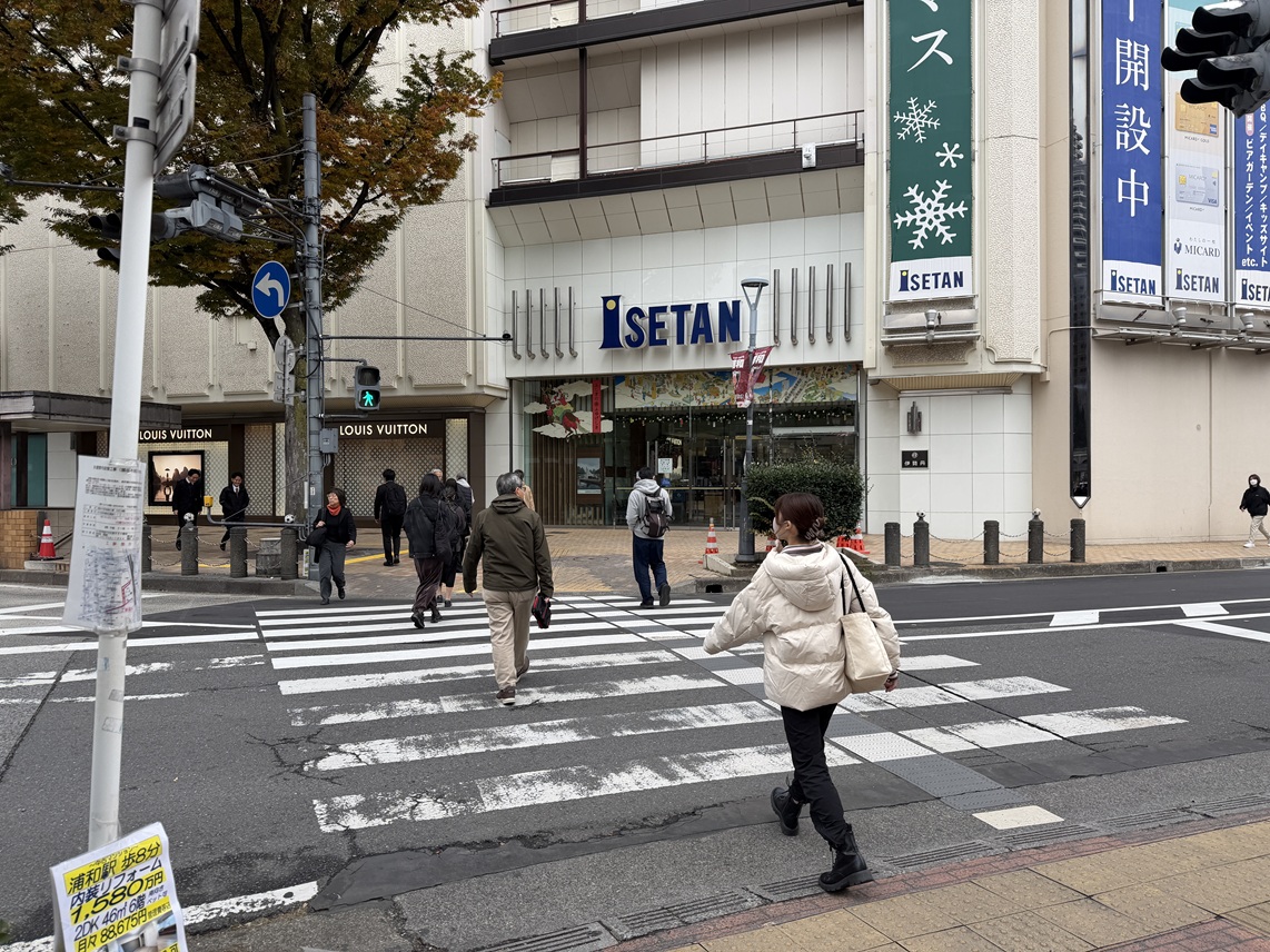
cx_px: 635
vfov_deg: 56.8
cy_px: 476
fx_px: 880
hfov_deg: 71.6
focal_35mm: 24
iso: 80
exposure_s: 1/1139
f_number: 1.78
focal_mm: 6.76
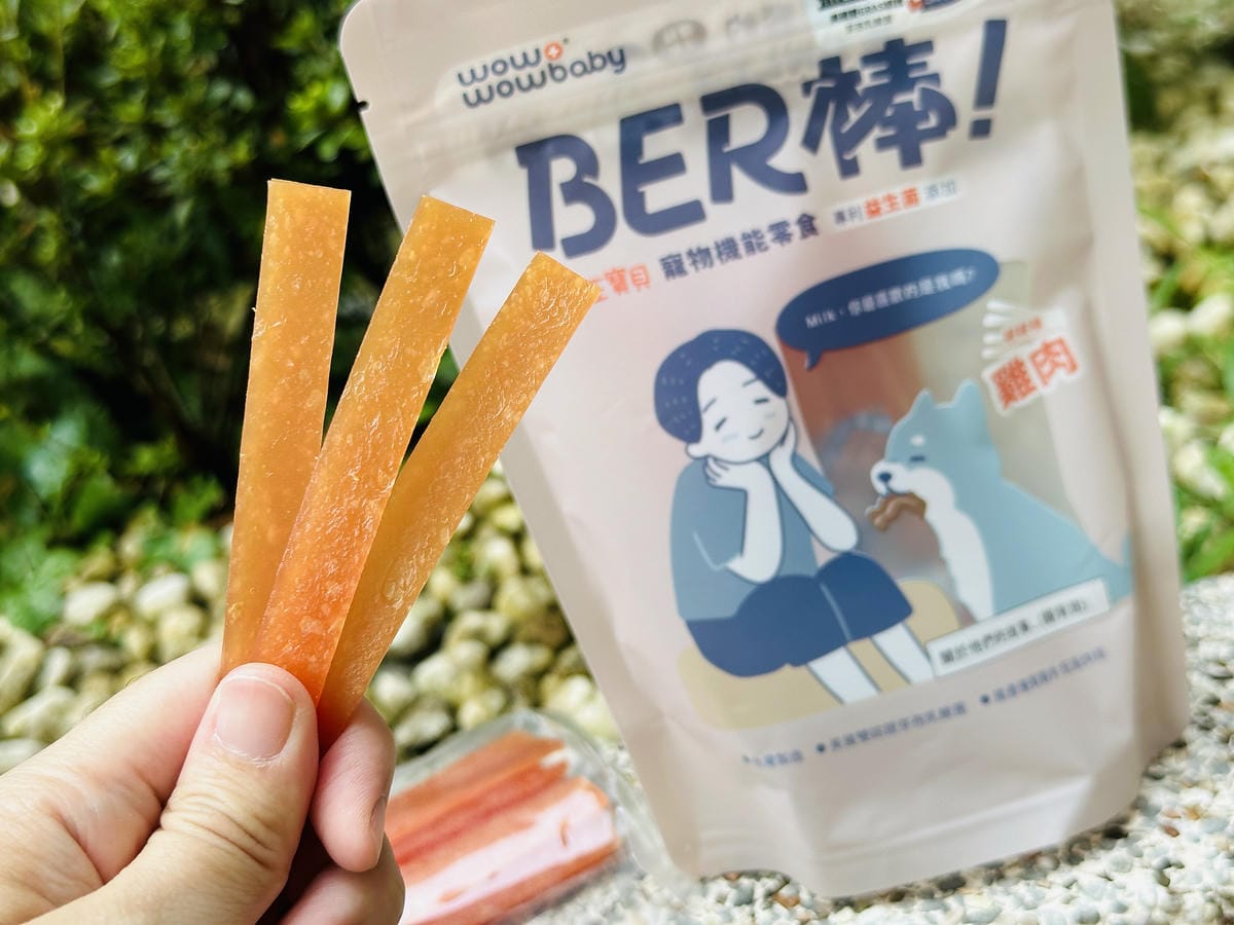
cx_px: 617
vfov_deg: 30.3
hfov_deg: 39.7
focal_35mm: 48
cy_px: 462
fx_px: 1711
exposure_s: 1/141
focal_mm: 6.86
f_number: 1.78
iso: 64
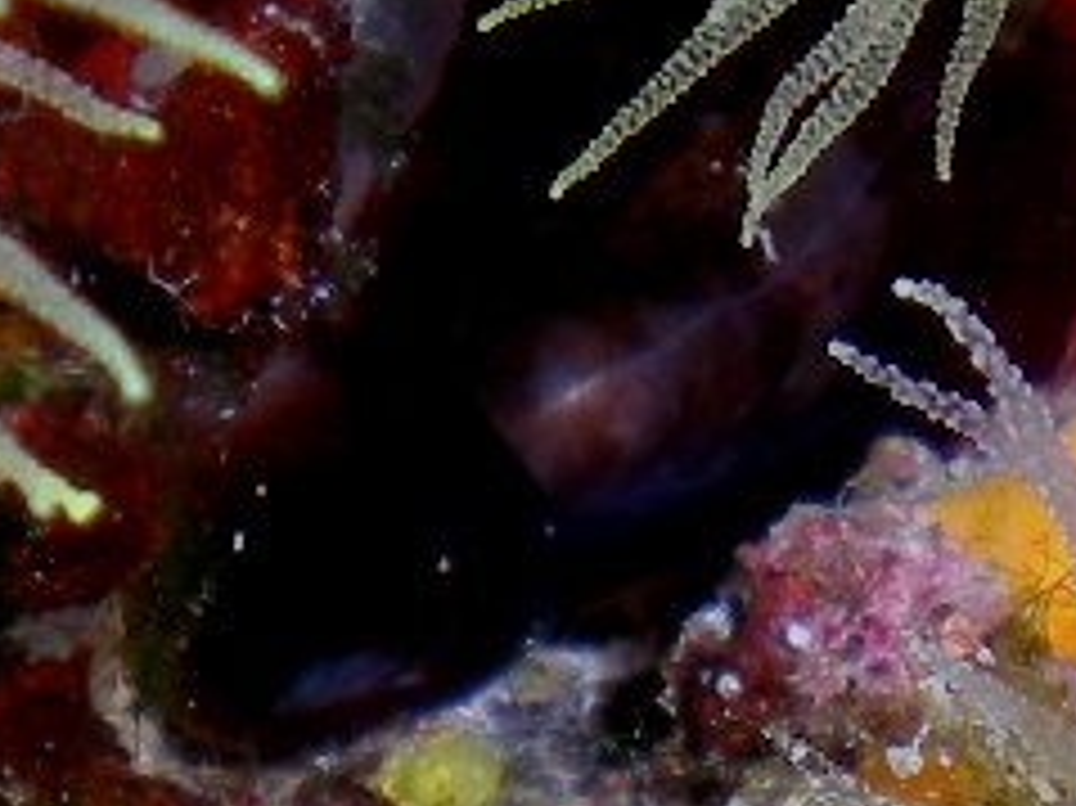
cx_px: 1049
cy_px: 1166
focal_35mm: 213
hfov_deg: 9.2
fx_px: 6618
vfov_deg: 6.9
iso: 64
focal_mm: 6.3
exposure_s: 1/60
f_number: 4.6
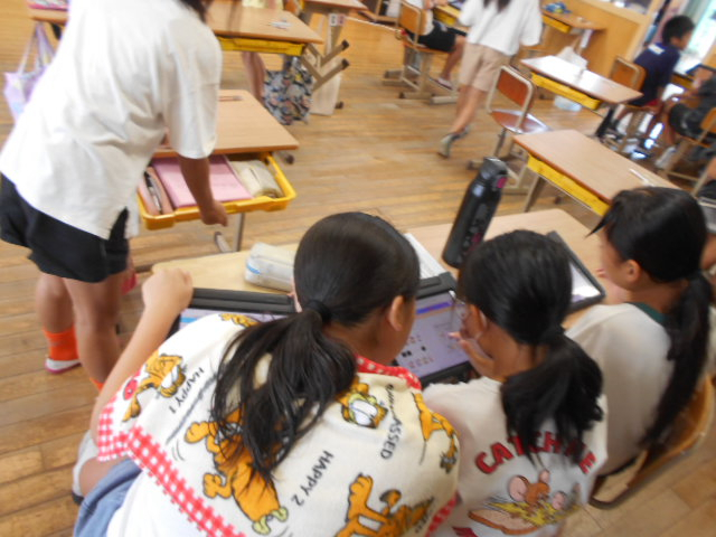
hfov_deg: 67.3
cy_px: 268
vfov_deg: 53.1
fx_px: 538
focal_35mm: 26
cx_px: 358
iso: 160
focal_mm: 4.6
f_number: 3.2
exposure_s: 1/30
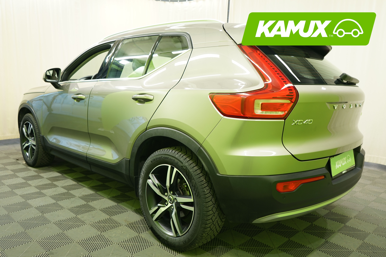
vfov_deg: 45.0
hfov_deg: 63.7
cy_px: 128
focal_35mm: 29
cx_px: 193
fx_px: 311
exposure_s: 1/15
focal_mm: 29
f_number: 3.5
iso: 250
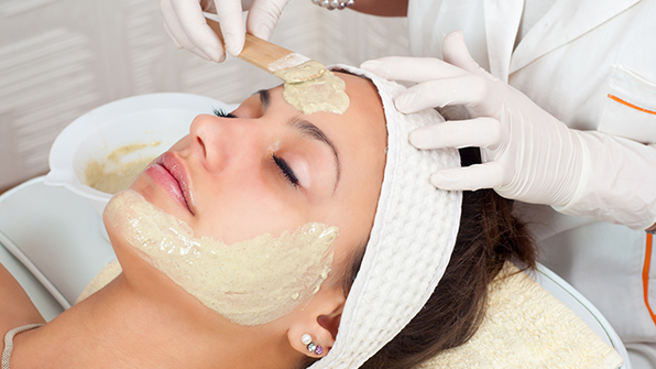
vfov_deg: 15.3
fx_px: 1374
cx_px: 328
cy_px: 162
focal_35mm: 79
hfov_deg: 26.9
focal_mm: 50
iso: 200
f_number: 7.1
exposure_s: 1/160
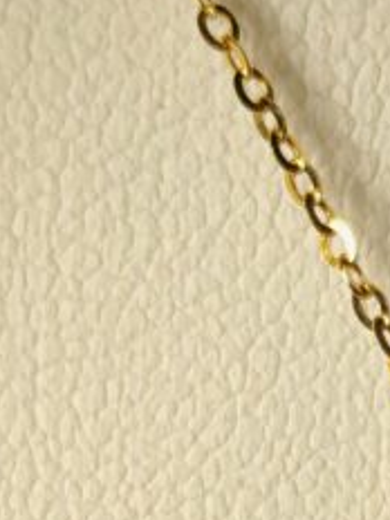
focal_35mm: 234
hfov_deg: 6.2
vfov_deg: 8.3
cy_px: 767
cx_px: 648
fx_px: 3515
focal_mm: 5.52
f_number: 1.95
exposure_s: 1/180
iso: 50
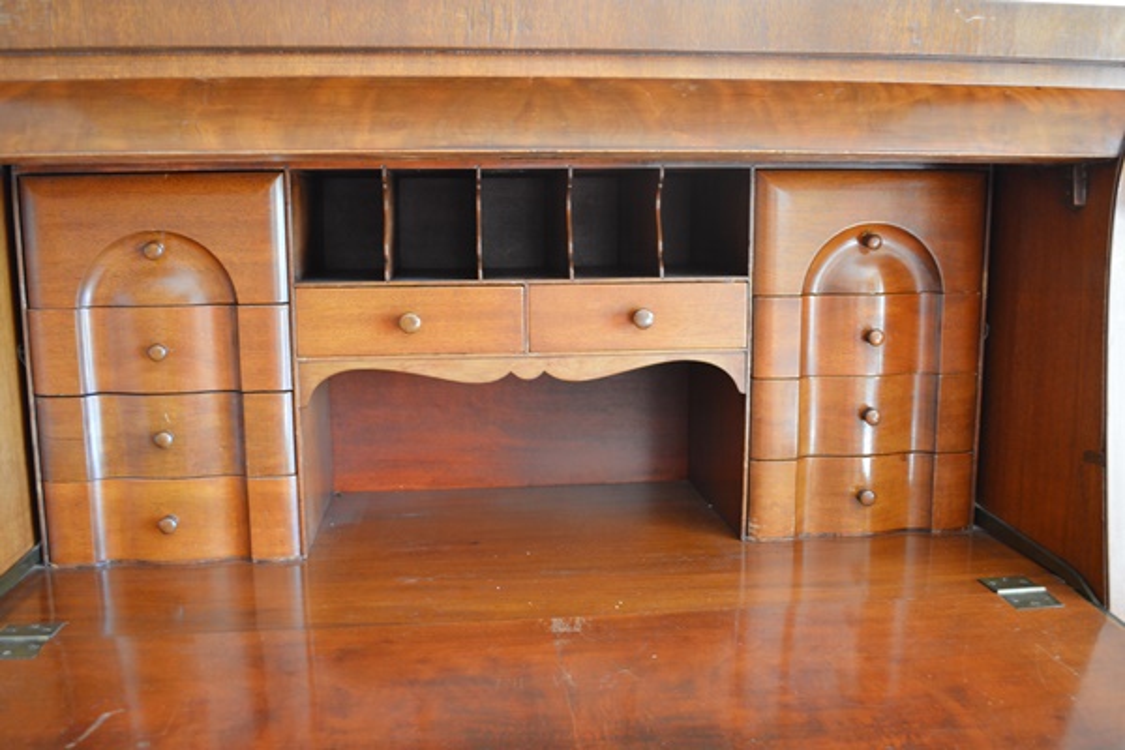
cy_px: 375
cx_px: 562
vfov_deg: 43.6
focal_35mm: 30
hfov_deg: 61.9
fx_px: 937
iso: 800
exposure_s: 1/40
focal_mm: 20
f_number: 3.8
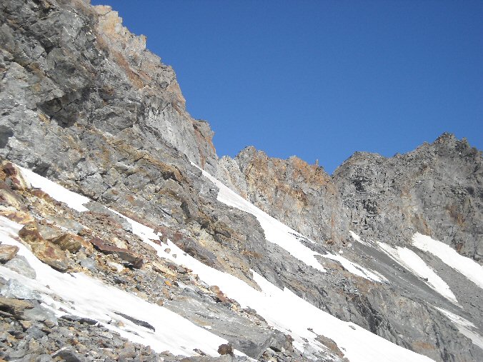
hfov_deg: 31.7
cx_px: 242
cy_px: 181
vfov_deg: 24.0
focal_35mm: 61
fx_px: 851
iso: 64
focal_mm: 9.87
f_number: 6.9
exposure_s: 1/218
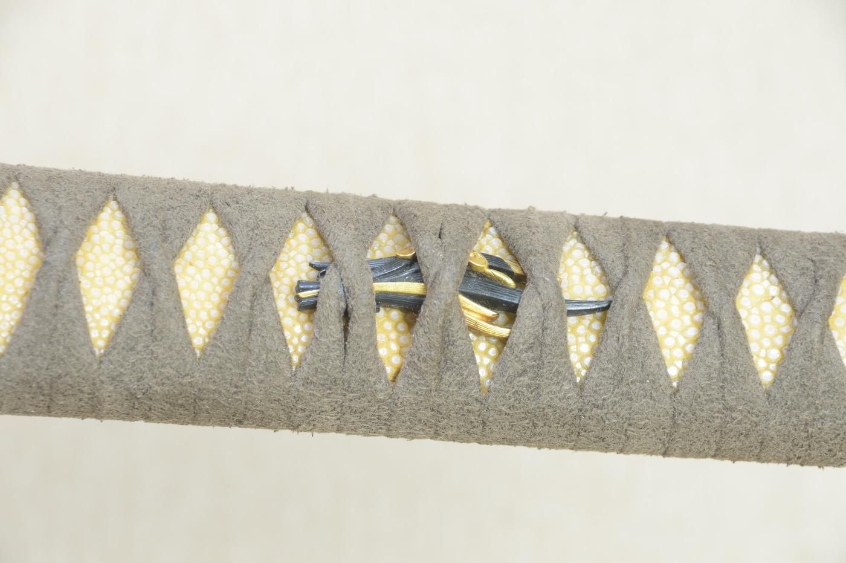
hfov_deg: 10.2
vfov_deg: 6.8
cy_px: 282
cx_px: 423
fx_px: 4755
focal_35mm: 202
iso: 400
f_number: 11
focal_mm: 135
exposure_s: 1/1.6
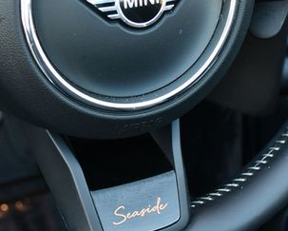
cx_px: 160
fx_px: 981
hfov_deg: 16.7
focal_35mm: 115
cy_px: 68
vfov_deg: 13.4
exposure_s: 1/200
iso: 800
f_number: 4.5
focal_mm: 29
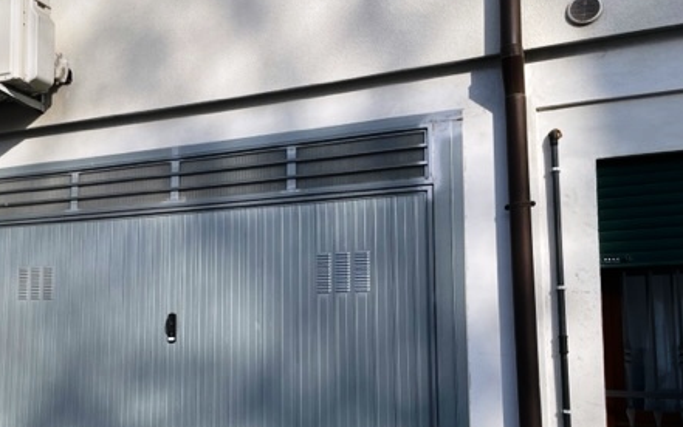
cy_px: 277
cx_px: 209
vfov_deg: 31.8
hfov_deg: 48.1
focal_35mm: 40
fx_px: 745
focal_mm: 4.2
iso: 32
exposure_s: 1/3401
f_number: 1.6
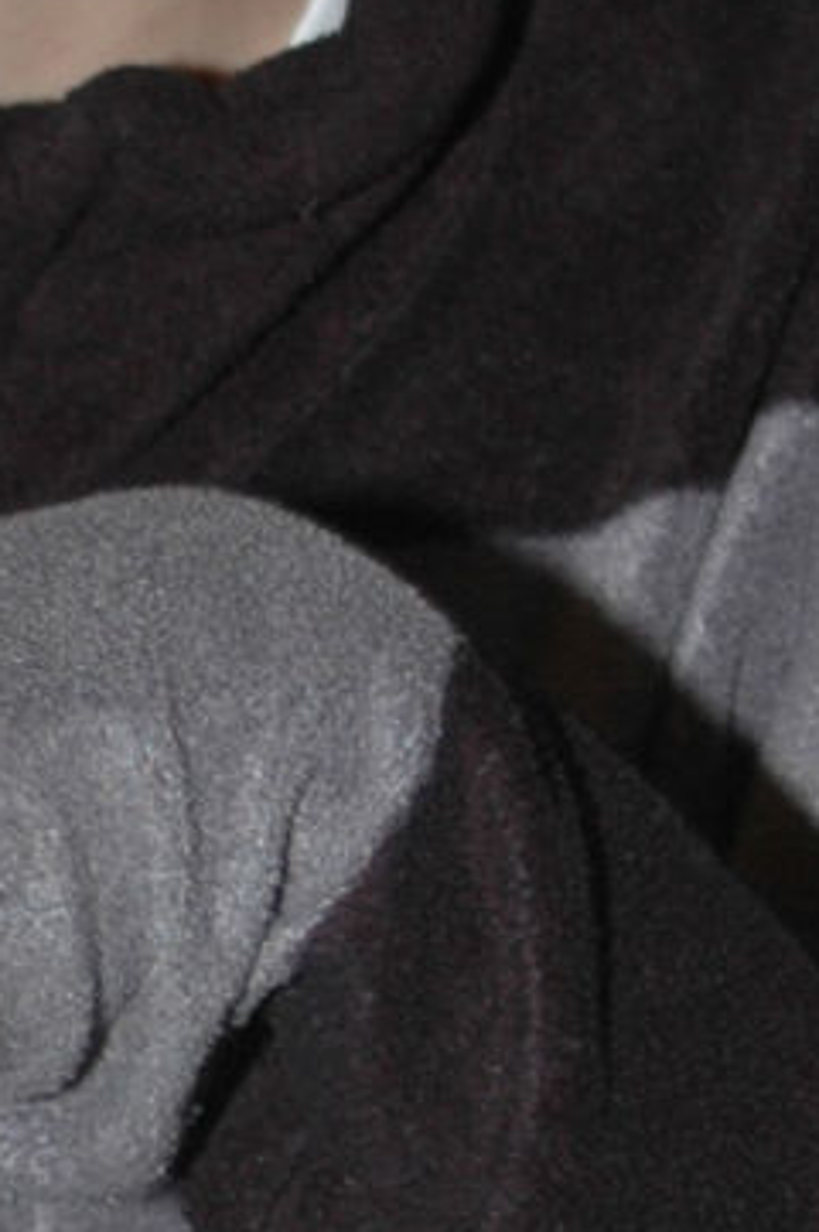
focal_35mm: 340
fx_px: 11624
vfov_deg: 6.1
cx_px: -362
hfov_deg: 4.0
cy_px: 1075
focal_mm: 40
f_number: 5.3
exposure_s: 1/60
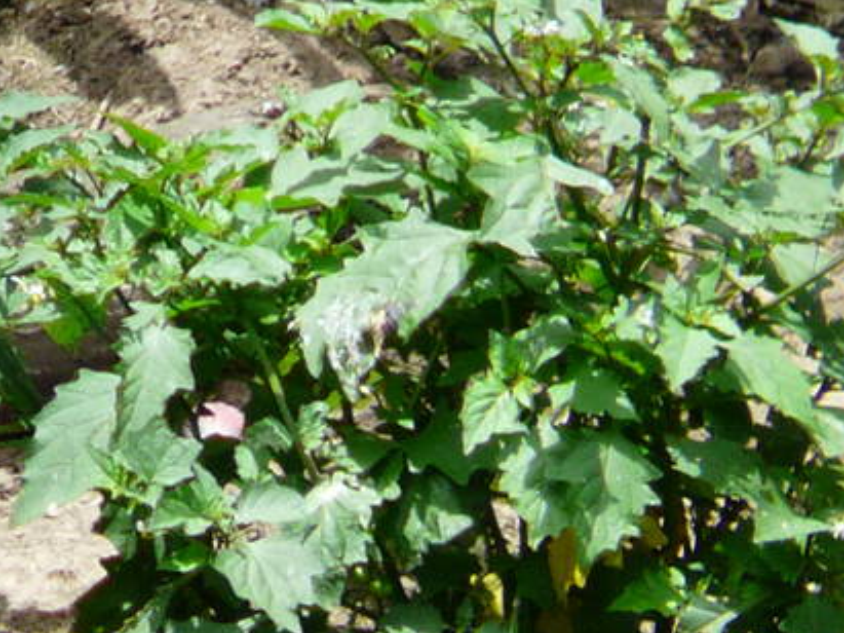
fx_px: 47799
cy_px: -166
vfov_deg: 0.8
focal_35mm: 1961
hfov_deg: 1.0
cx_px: -402
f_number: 4.2
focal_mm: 82.8
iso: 100
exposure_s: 1/200
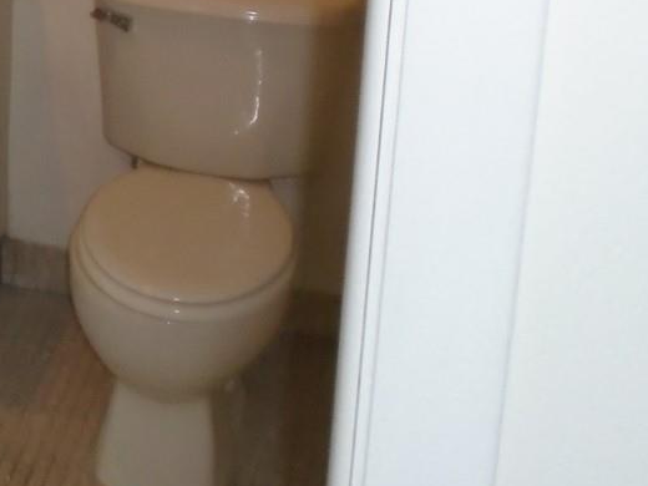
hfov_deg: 22.6
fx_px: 1498
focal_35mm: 80
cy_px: -125
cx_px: -120
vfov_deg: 17.4
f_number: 3.2
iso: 200
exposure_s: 1/30
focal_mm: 4.6
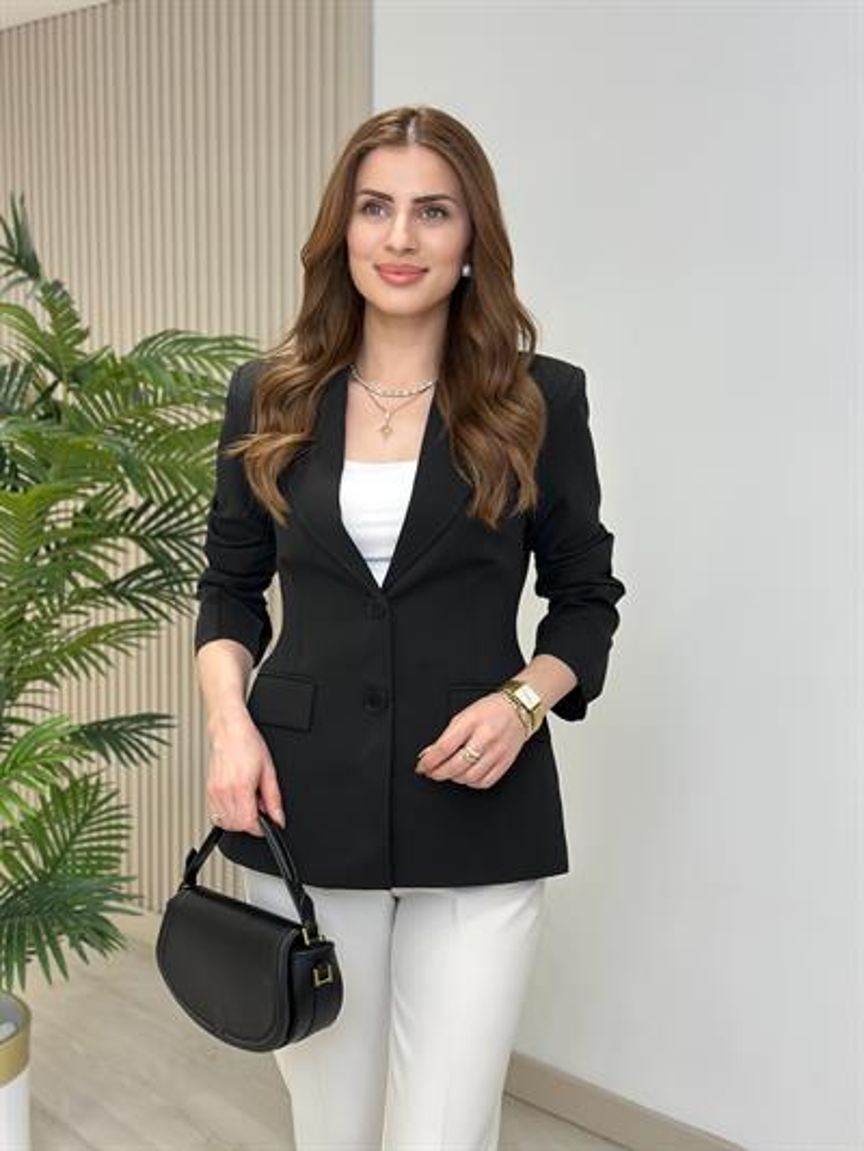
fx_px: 1597
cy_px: 576
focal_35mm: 48
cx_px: 432
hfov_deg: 30.3
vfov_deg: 39.6
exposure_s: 1/215
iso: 80
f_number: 1.78
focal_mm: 6.86
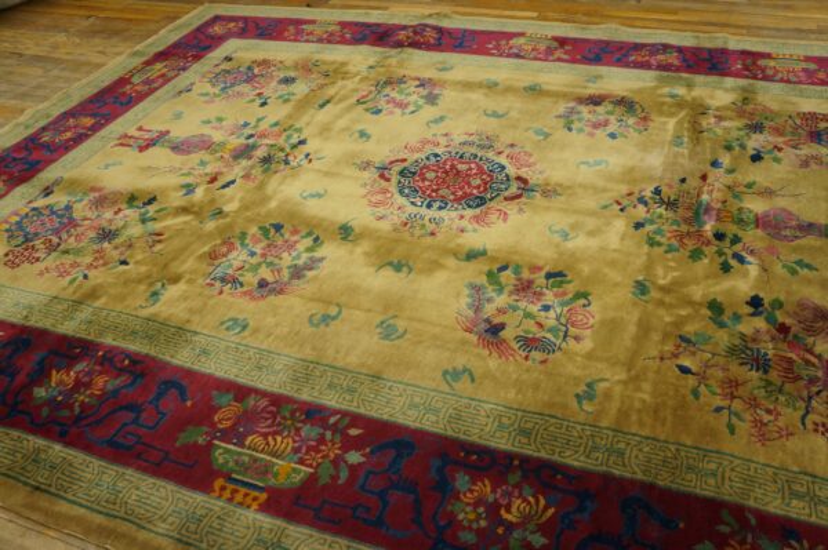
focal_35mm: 30
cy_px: 275
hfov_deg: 62.0
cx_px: 414
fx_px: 689
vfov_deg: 43.5
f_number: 4
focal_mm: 20
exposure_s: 1/160
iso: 1600
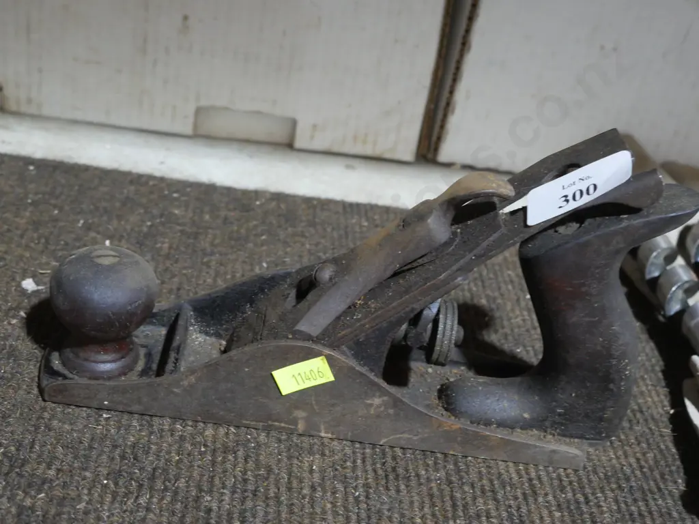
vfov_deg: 30.3
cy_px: 262
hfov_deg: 39.7
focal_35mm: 48
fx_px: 969
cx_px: 350
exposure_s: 1/60
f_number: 5.6
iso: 2000
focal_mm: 24
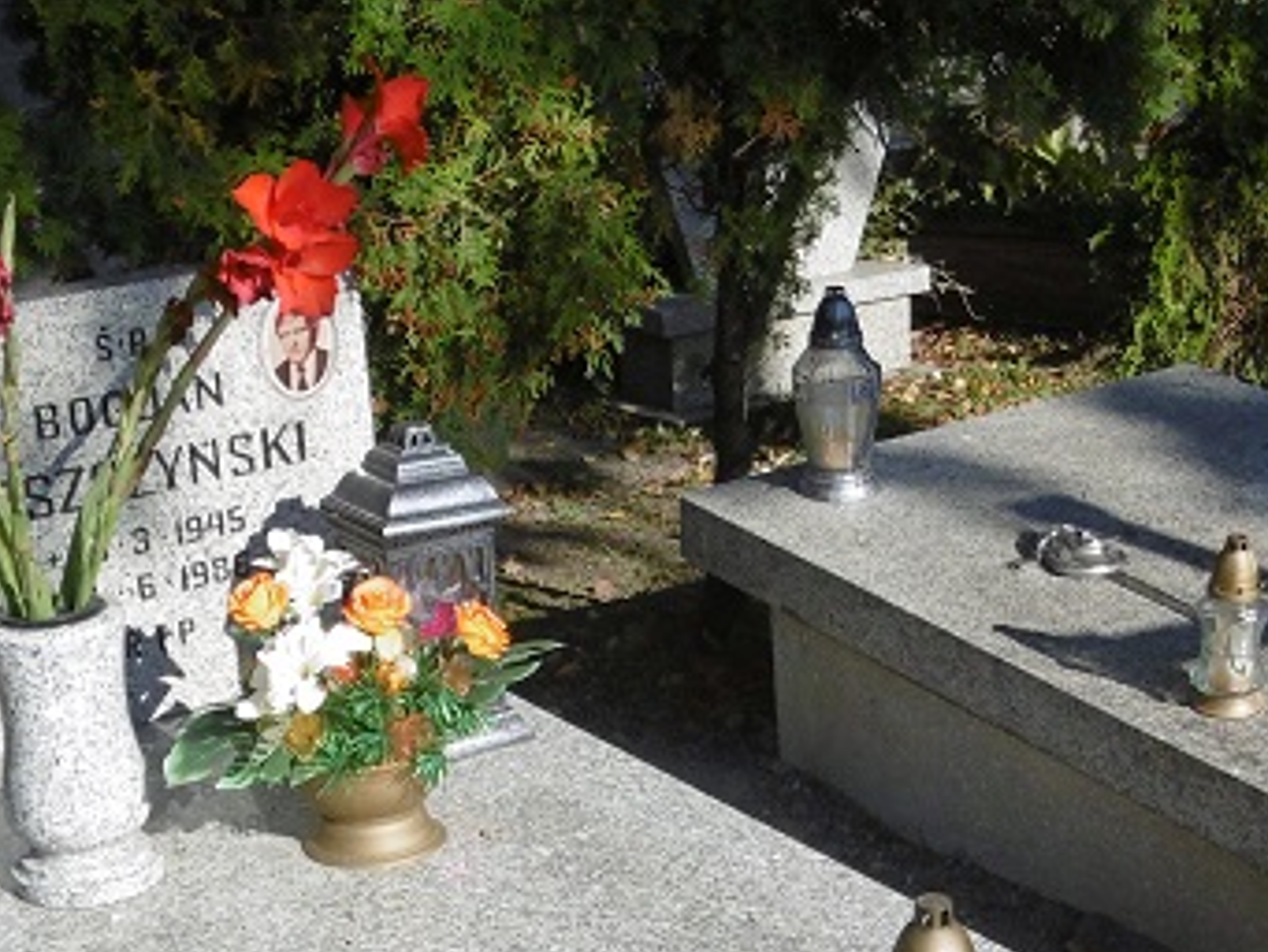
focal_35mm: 75
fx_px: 2748
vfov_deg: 19.1
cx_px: 643
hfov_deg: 26.0
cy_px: 956
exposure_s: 1/800
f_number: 3.5
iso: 100
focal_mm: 5.8
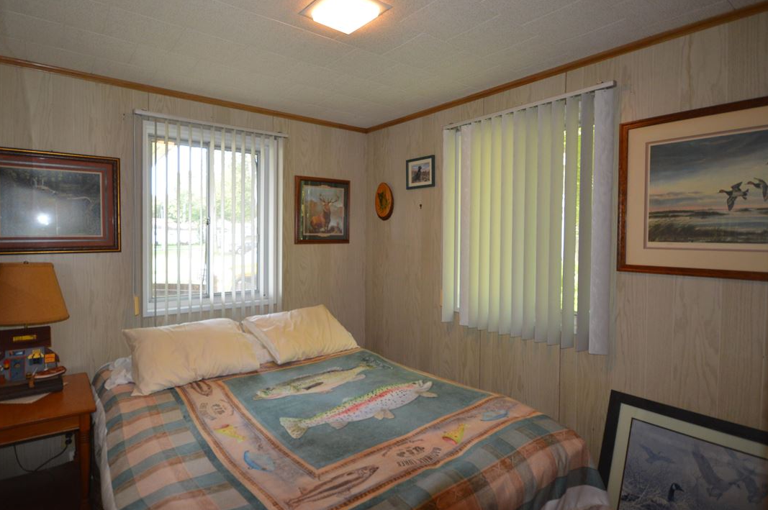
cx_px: 337
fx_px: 384
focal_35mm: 18
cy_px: 246
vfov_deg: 67.2
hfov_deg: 89.6
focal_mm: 10
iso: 450
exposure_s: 1/60
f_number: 4
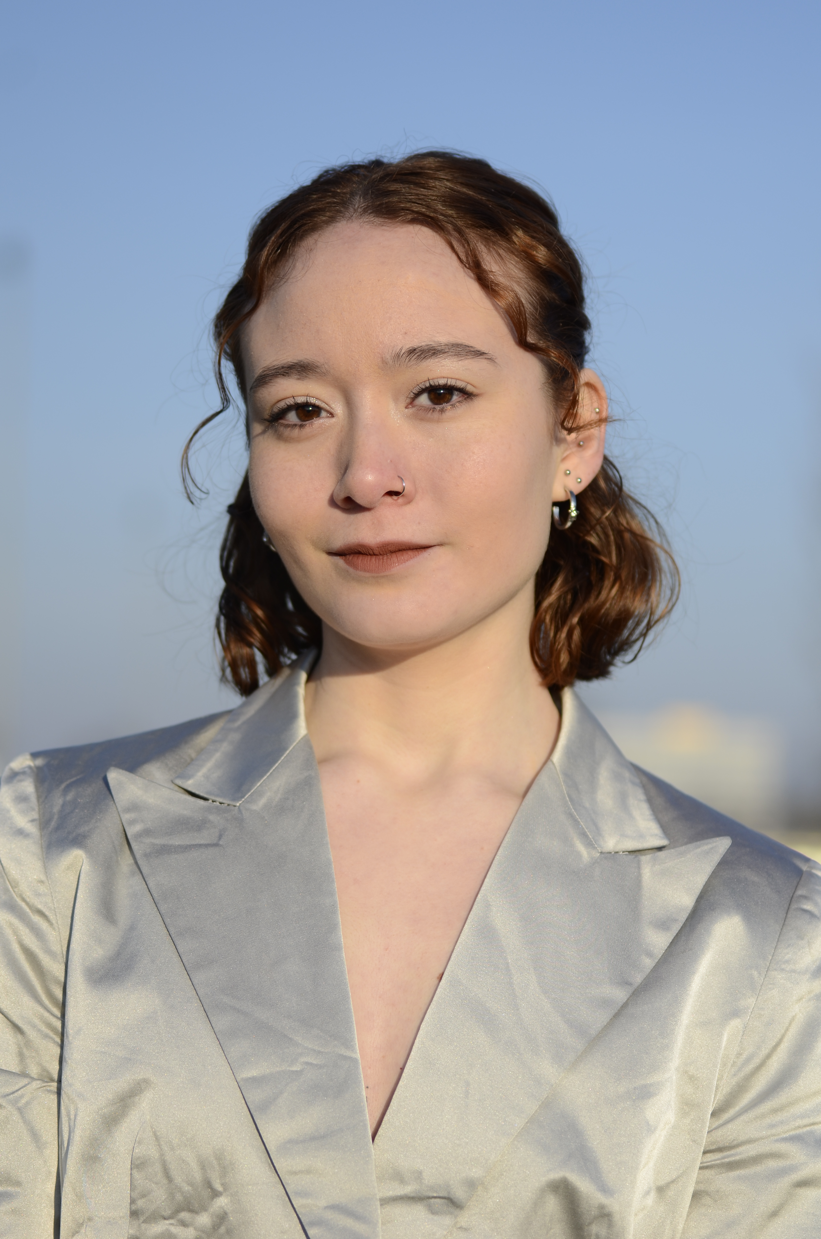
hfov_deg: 13.0
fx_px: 3608
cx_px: 410
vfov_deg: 19.5
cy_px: 620
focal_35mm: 105
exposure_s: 1/2500
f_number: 2.8
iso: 125
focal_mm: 70
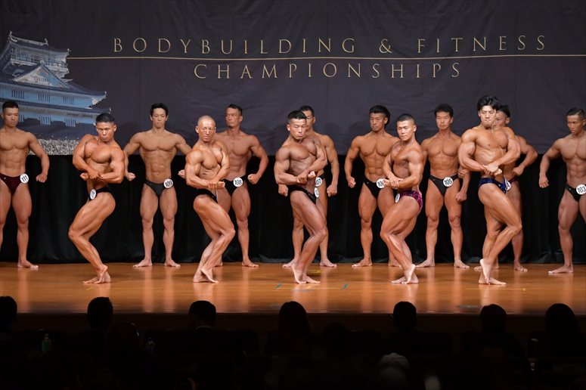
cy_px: 195
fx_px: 2441
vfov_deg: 9.1
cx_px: 293
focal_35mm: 150
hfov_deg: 13.7
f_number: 5.6
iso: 5000
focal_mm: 100
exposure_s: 1/400
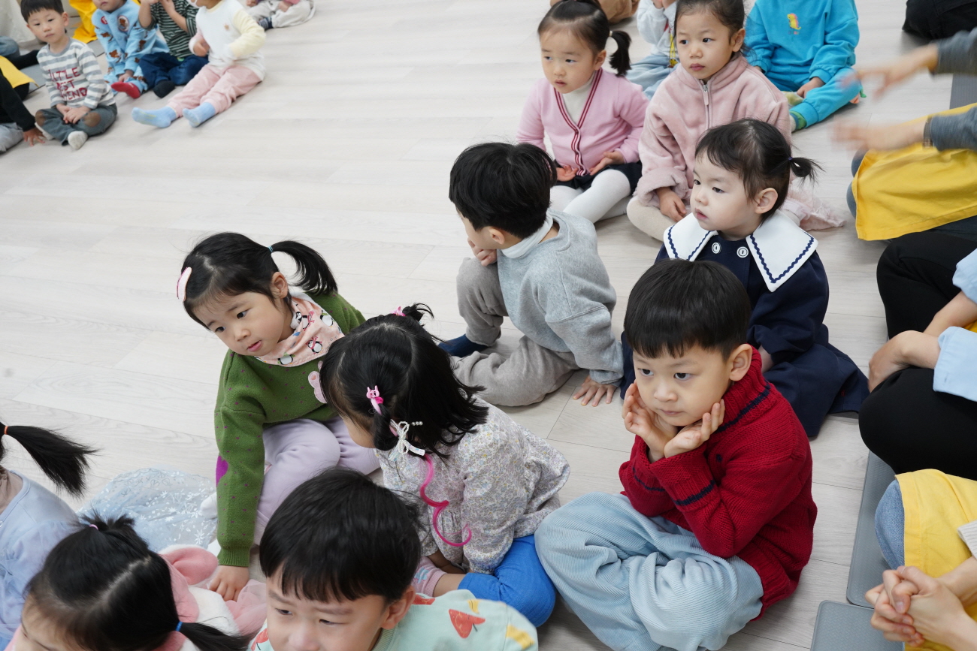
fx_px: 950
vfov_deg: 37.9
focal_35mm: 35
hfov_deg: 54.4
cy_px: 326
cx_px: 488
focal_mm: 35
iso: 2500
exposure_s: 1/40
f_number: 9
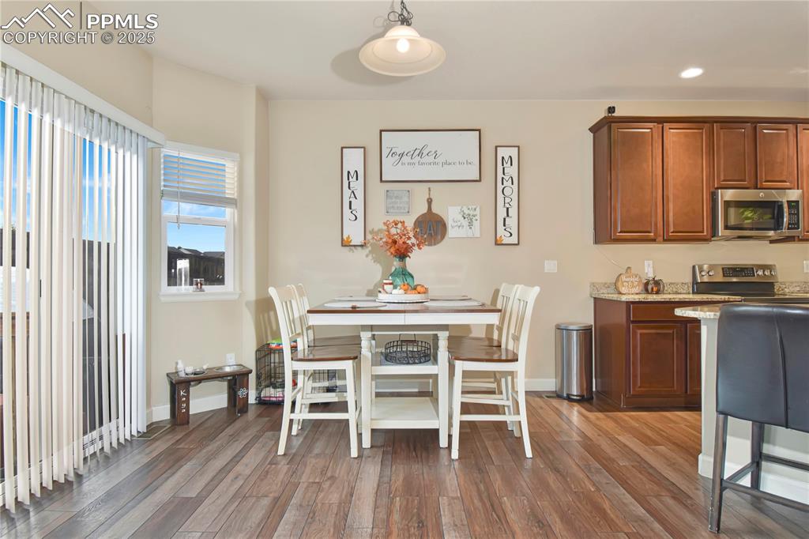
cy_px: 270
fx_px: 438
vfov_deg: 63.2
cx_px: 404
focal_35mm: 20
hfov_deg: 85.4
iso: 320
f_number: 8
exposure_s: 1/60
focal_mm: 13
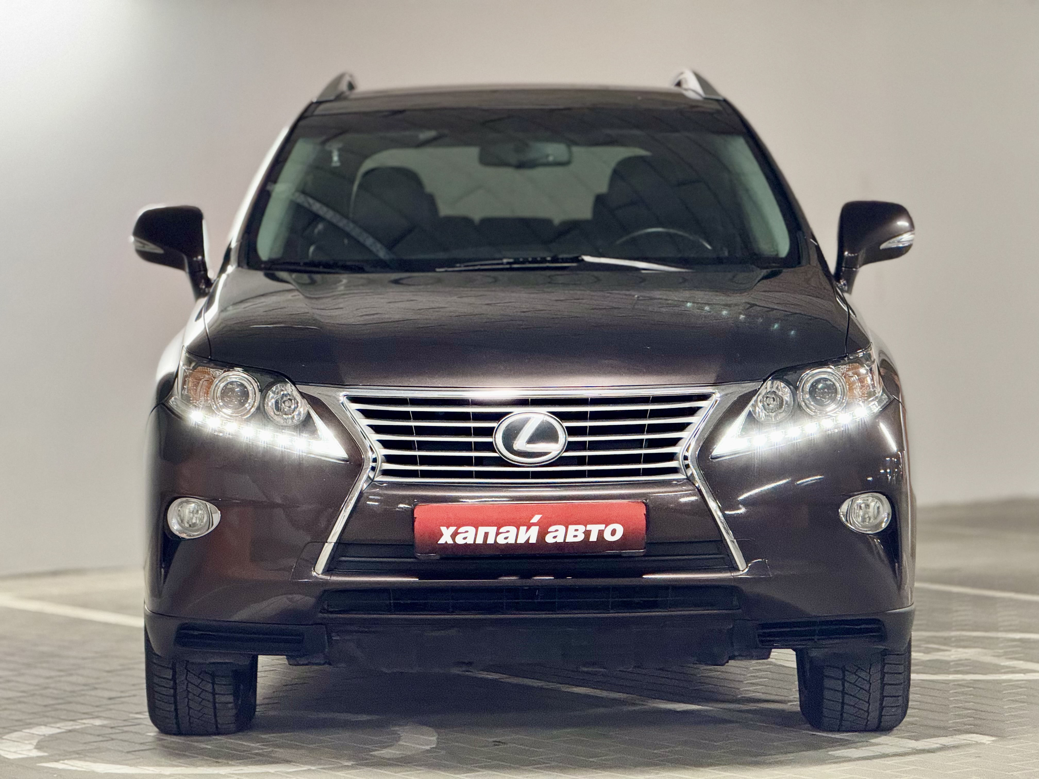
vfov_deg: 12.3
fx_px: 3602
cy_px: 390
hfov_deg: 16.4
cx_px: 520
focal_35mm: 120
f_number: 2.8
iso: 500
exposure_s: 1/57
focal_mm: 15.66
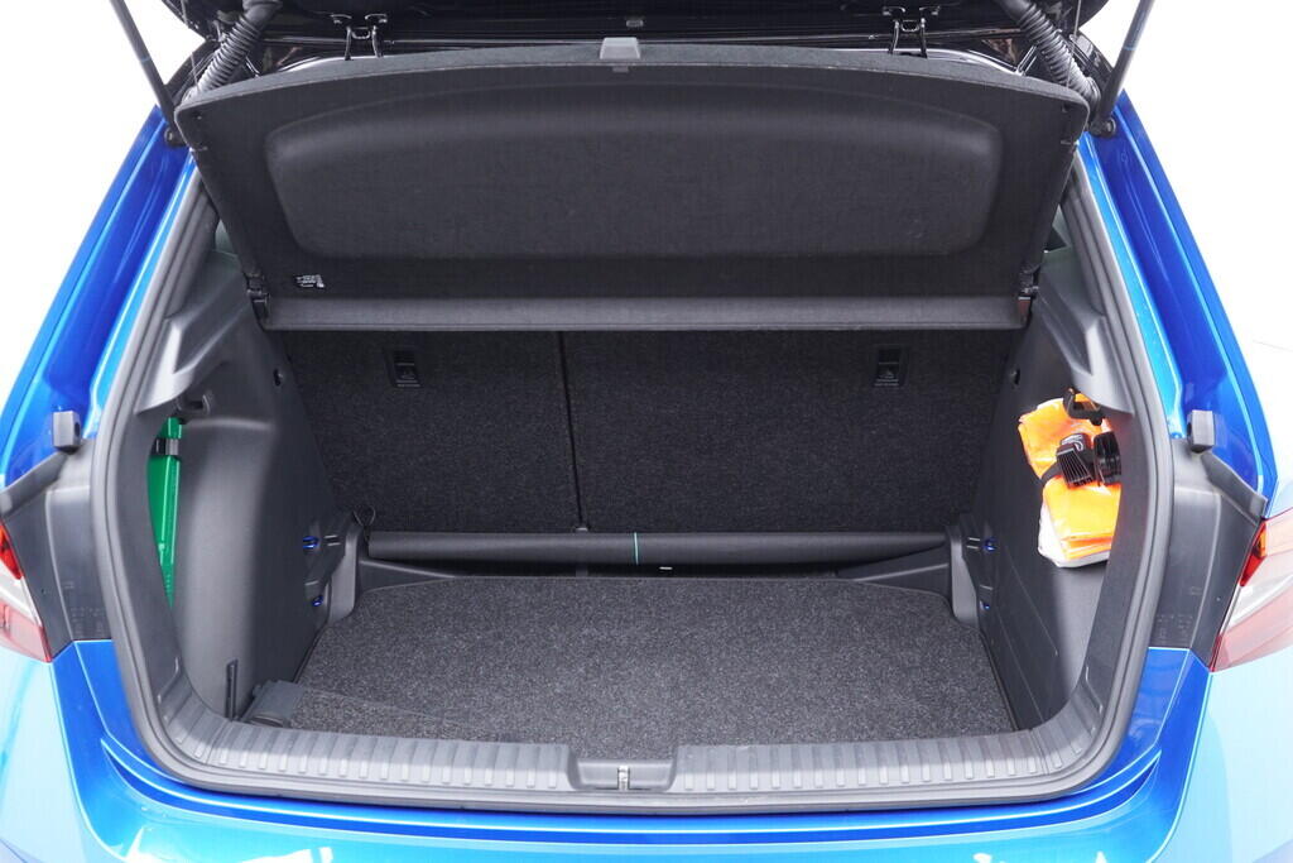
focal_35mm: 36
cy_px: 432
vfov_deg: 36.9
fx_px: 1293
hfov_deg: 53.1
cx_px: 646
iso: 640
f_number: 2.8
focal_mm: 24
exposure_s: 1/40
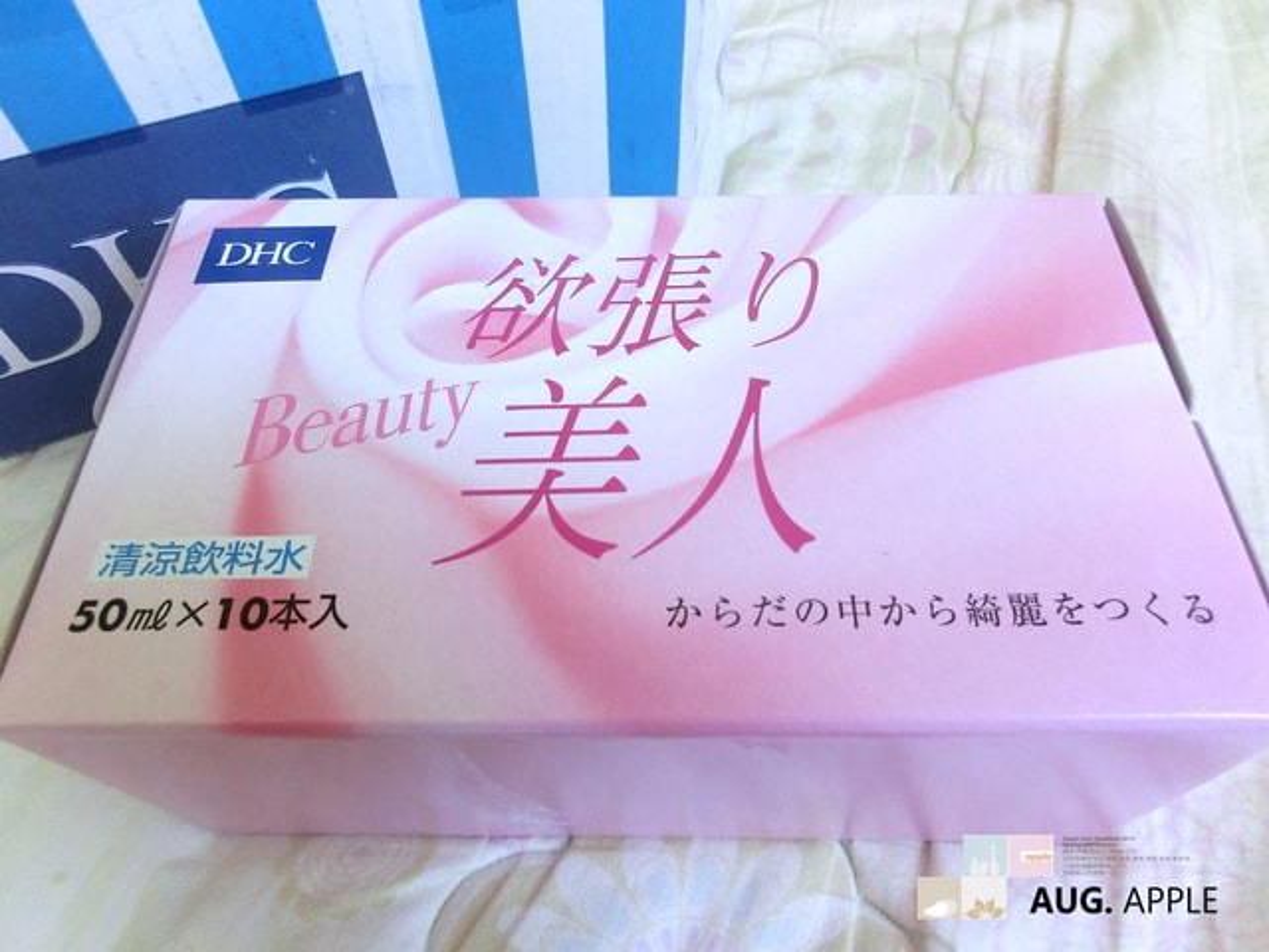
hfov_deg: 71.6
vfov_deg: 56.8
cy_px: 476
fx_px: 880
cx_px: 634
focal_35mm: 24
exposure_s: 1/60
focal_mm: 4.24
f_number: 3
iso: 320
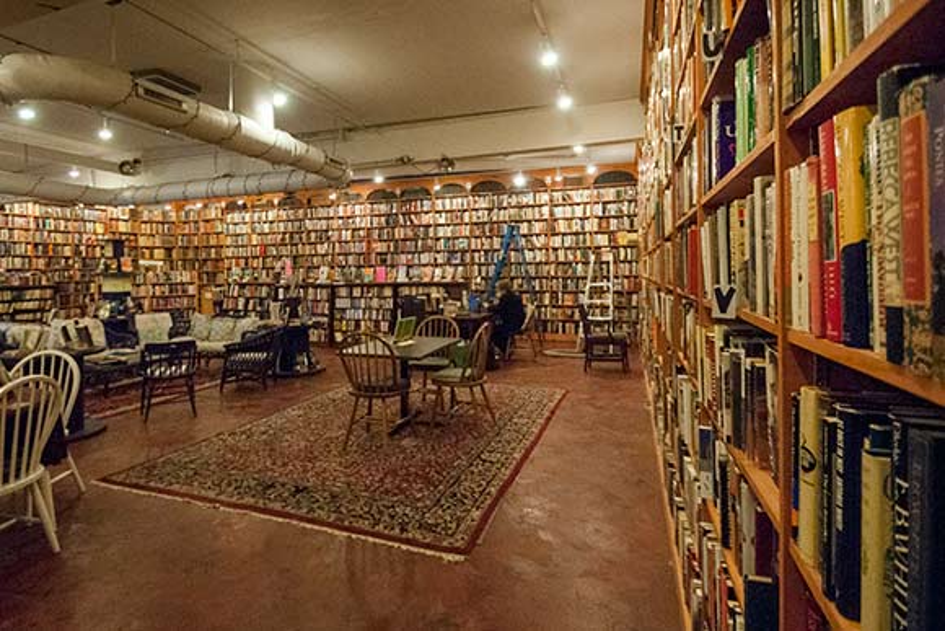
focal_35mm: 15
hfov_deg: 100.4
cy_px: 316
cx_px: 472
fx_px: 394
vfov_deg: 77.4
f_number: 3.5
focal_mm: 10
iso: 1600
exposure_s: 1/160
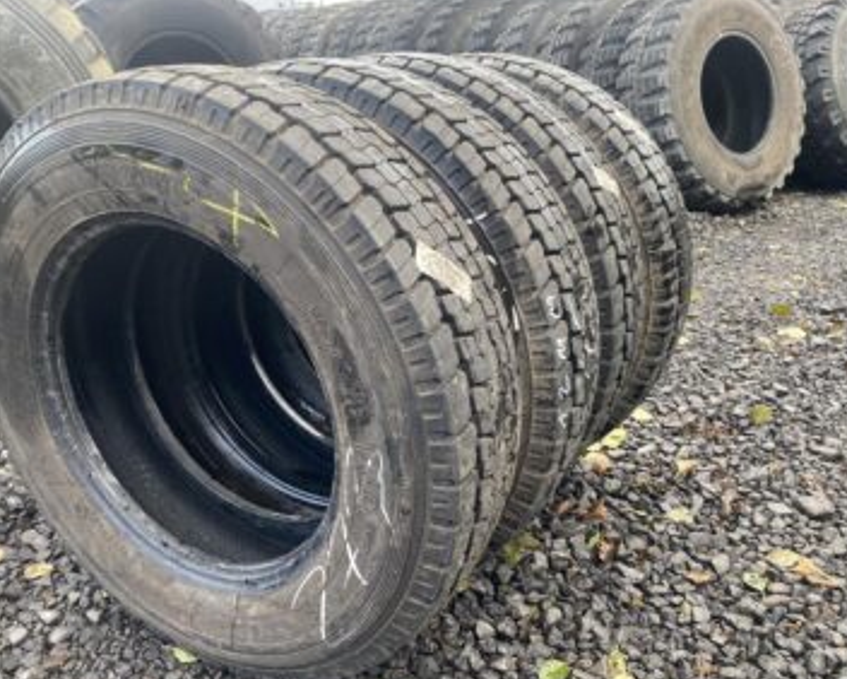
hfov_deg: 57.1
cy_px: 362
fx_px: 778
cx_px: 392
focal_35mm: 31
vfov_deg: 47.1
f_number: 1.8
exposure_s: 1/121
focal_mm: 4.25
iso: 64
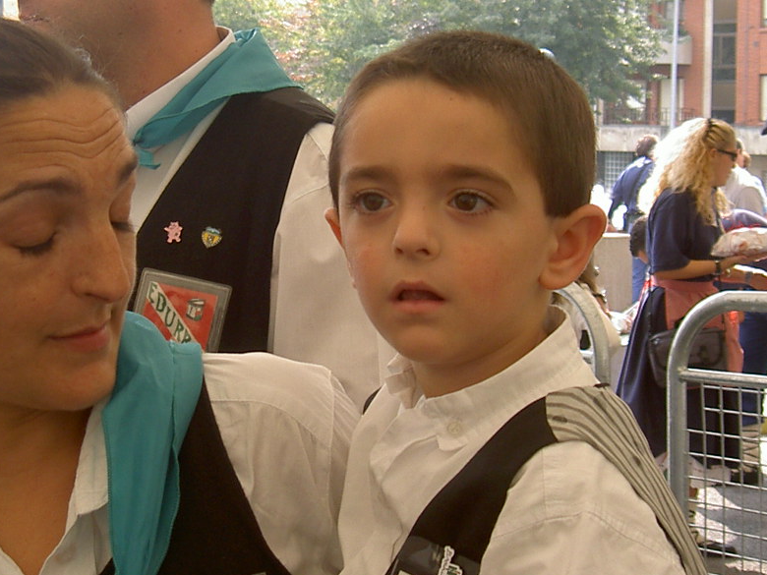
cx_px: 255
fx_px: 1773
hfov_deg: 24.3
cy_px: 212
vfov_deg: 18.4
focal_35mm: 80
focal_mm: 8
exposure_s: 1/227
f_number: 2.8
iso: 100
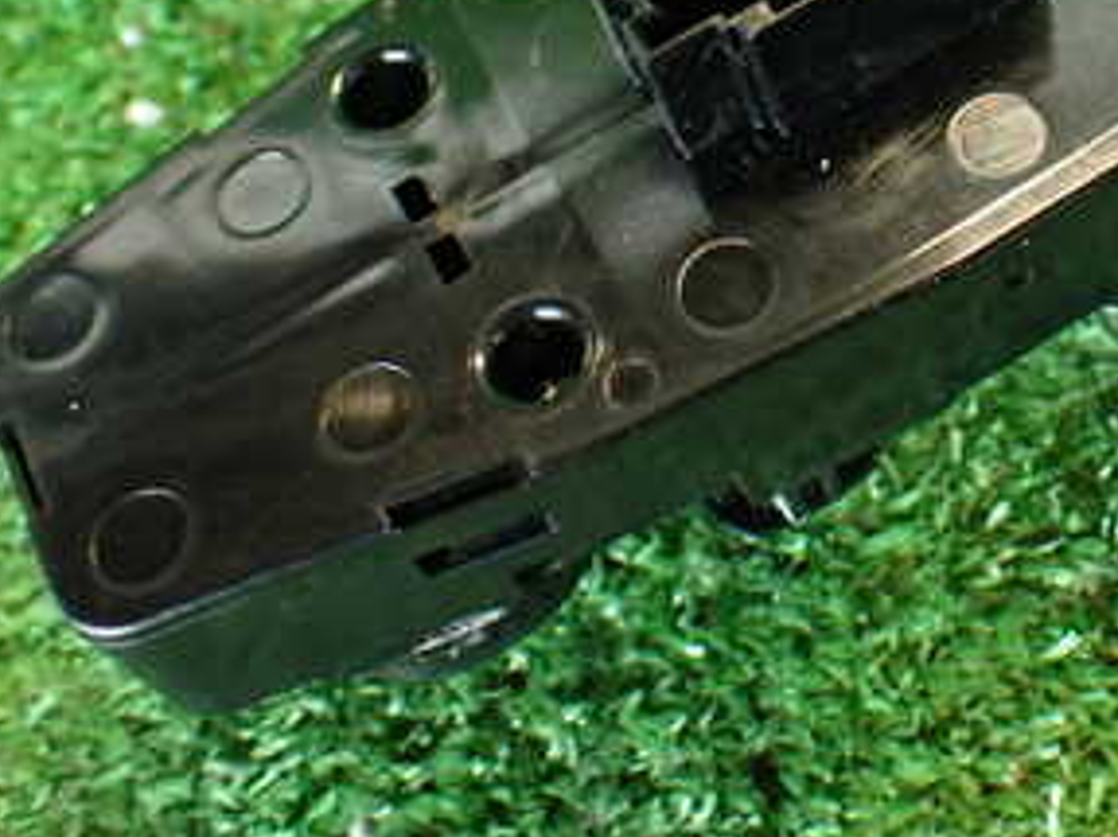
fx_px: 2163
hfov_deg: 28.0
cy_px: 39
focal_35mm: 67
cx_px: 982
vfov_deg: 21.3
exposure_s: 1/30
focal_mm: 5.79
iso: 400
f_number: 2.4
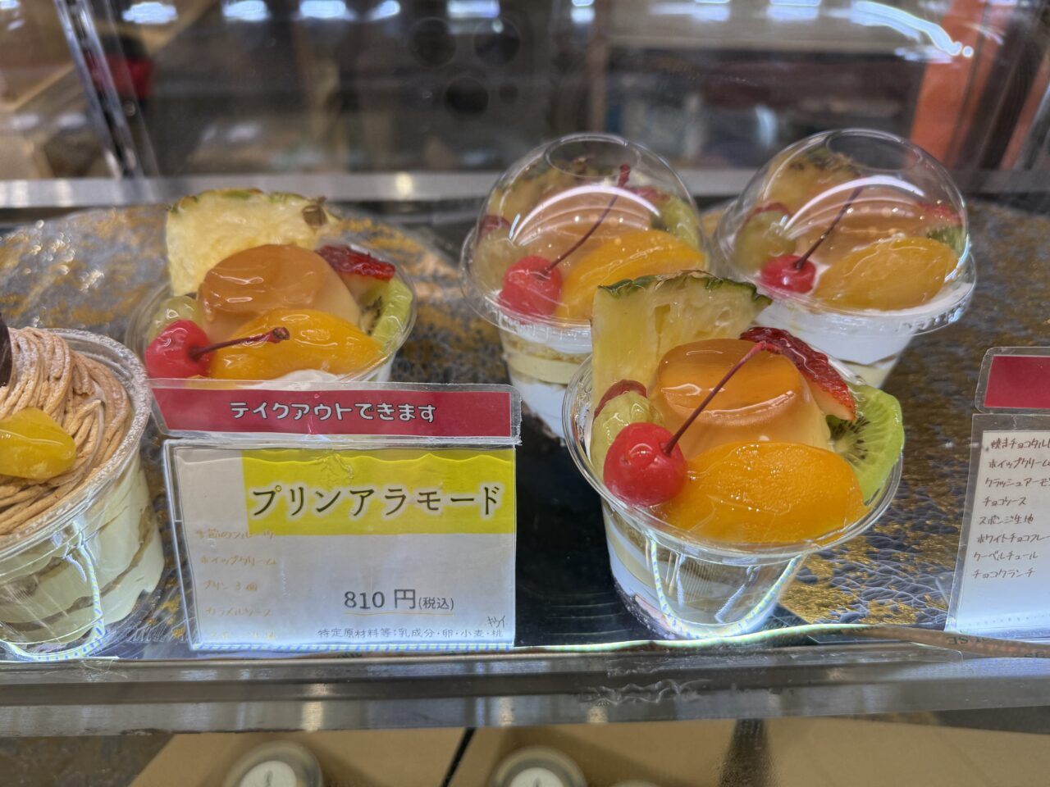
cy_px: 394
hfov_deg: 71.6
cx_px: 525
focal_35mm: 24
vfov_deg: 56.8
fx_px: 728
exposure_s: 1/323
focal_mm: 6.76
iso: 100
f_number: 1.78
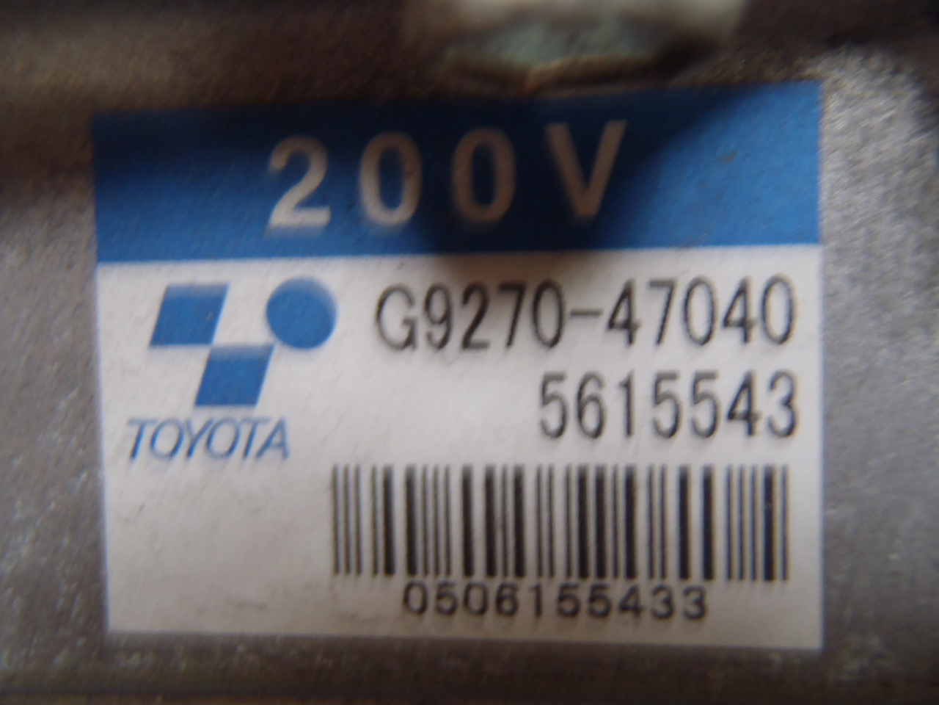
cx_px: 470
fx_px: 1004
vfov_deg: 38.7
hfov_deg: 50.1
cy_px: 352
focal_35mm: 37
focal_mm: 6.64
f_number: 4.7
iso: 200
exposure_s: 1/10
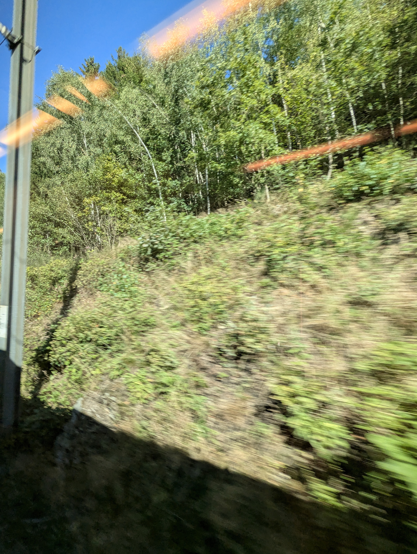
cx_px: 208
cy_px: 277
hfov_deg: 78.2
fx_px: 256
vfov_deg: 94.4
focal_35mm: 16
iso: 52
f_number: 2.2
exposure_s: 1/330
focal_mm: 2.35
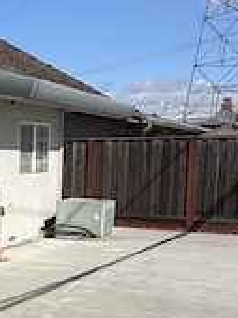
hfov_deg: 15.7
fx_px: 607
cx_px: -281
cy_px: 202
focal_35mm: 66
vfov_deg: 29.3
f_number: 2.2
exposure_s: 1/3125
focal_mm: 2.22
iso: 50
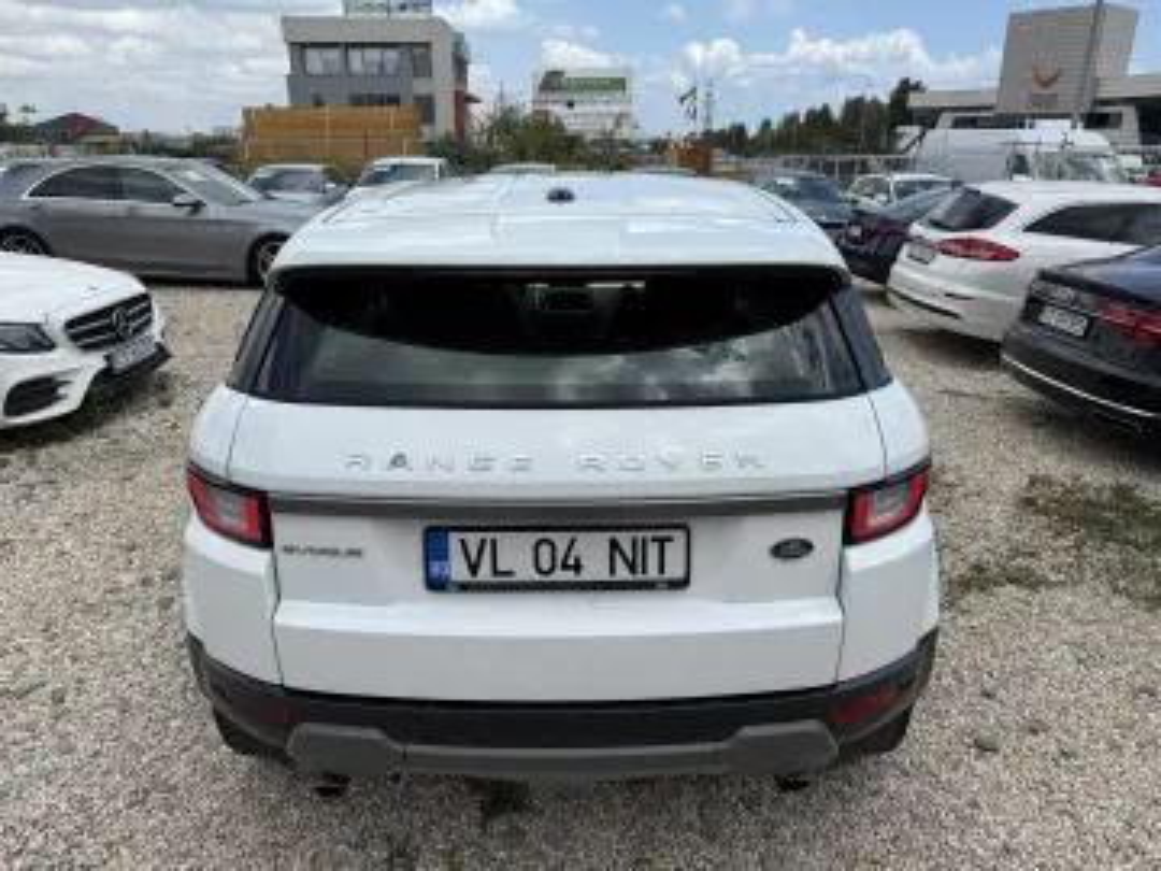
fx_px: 805
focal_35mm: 24
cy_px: 436
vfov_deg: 56.8
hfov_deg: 71.6
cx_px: 580
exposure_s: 1/4975
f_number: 1.78
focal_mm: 6.76
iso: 80
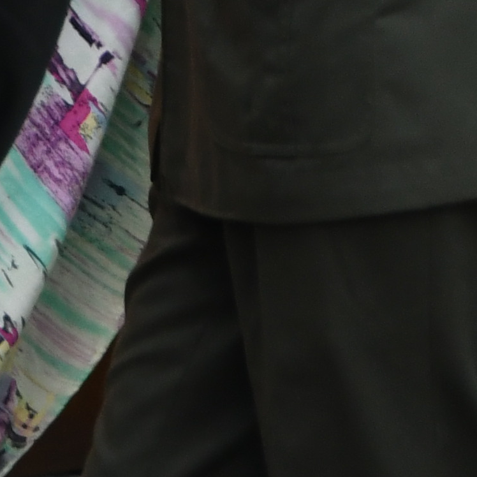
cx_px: -1013
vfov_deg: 3.0
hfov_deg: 2.9
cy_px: -607
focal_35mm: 588
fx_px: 9167
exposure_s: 1/200
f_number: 5.3
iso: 400
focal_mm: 62
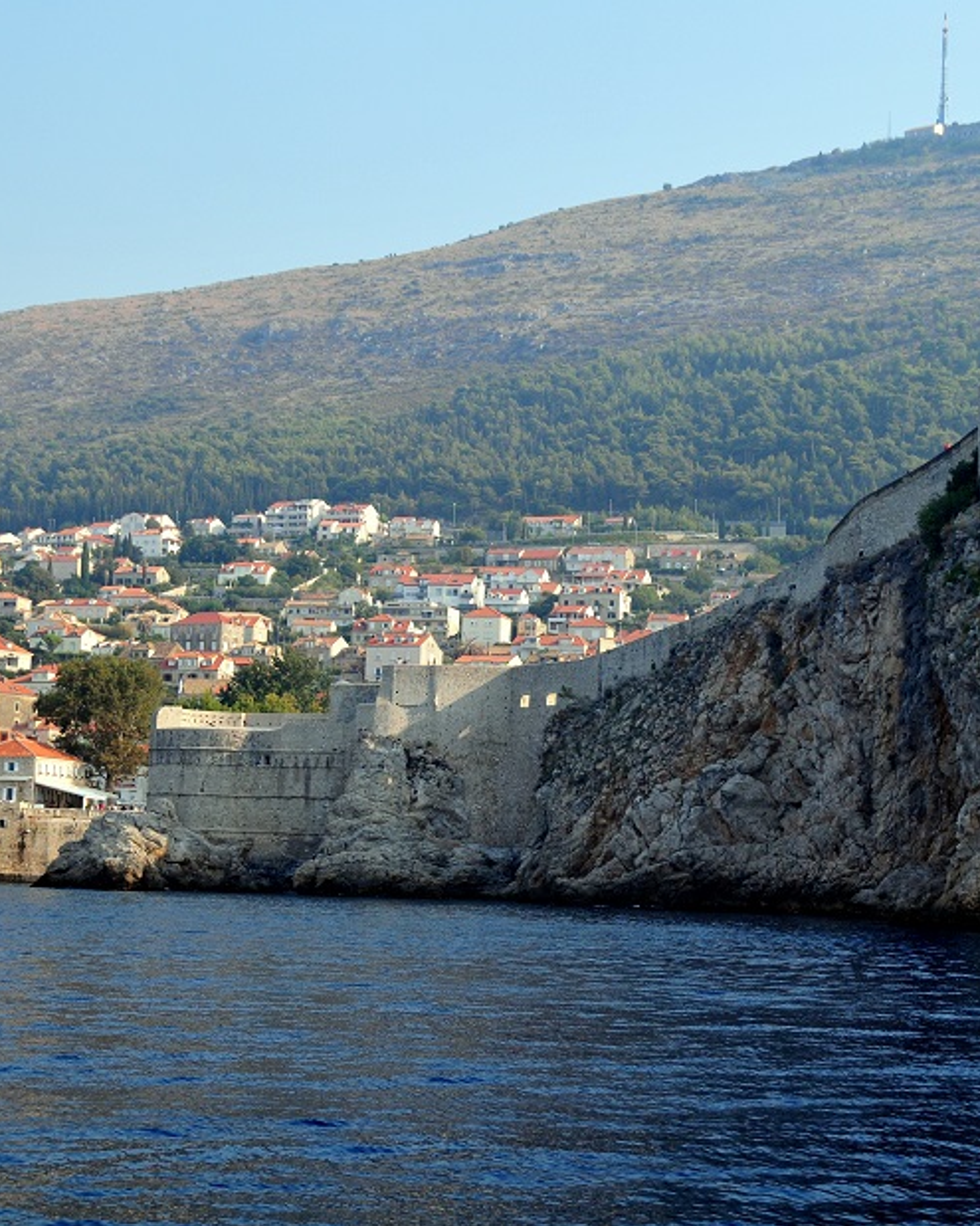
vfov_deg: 27.5
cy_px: 608
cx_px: 665
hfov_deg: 22.1
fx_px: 2502
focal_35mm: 69
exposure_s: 1/1600
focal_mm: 32
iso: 400
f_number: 5.6
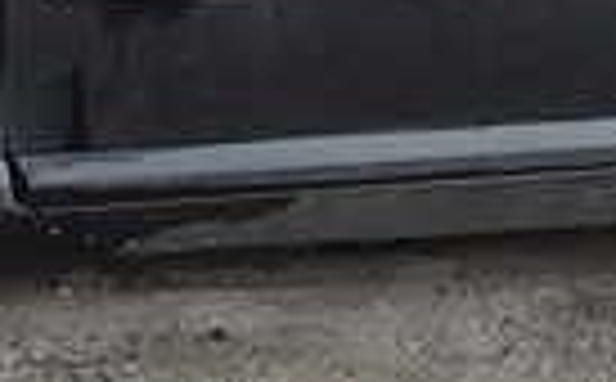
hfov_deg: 10.8
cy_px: -382
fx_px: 3250
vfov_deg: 6.5
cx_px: 162
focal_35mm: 194
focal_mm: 6.04
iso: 163
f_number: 1.9
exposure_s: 1/33
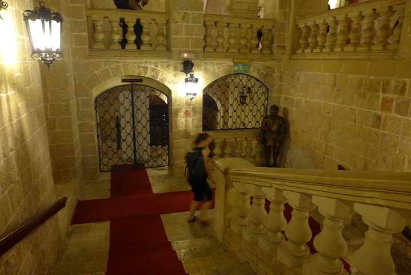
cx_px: 206
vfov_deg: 53.2
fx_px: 274
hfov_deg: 73.7
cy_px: 138
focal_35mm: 24
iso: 400
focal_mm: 4.7
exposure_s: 1/15
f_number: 1.4
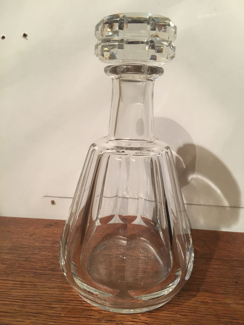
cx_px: 122
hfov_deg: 48.2
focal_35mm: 29
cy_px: 162
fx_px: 273
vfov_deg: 61.7
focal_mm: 4.15
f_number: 2.2
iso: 200
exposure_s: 1/25
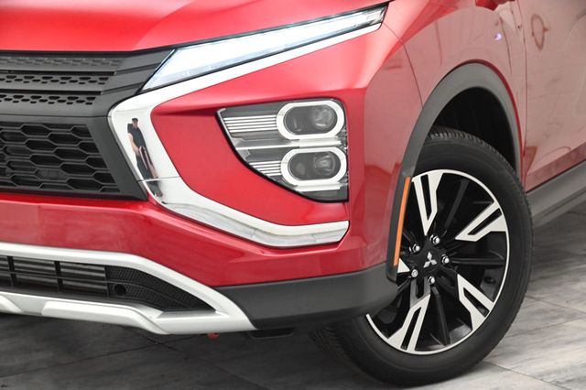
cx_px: 293
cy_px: 195
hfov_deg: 24.8
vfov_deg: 16.6
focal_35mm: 82
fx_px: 1334
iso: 5600
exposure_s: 1/60
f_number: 10
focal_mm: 82
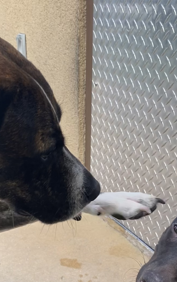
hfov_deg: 28.0
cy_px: 229
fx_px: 355
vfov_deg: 41.5
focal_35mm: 46
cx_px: 97
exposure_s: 1/517
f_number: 1.8
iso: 32
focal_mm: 4.25
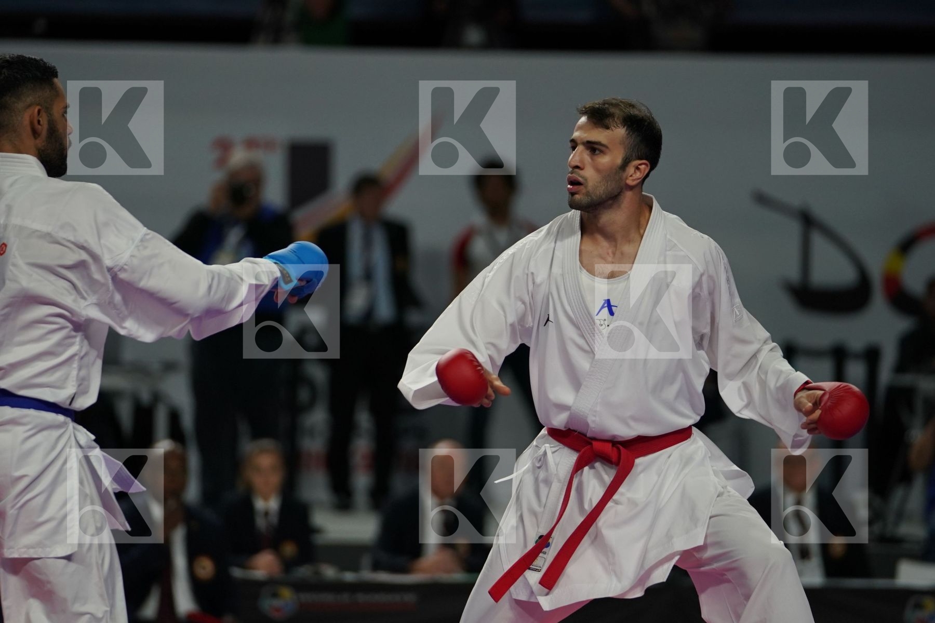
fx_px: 6960
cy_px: 312
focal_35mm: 268
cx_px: 468
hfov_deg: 7.7
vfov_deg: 5.1
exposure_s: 1/1000
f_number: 2.8
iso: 800
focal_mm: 179
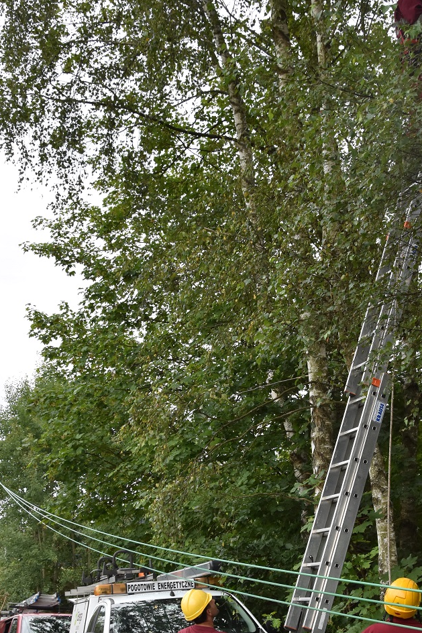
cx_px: 288
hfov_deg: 21.8
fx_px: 1090
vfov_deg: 32.2
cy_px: 406
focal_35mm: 62
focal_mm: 26
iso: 800
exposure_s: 1/400
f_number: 8
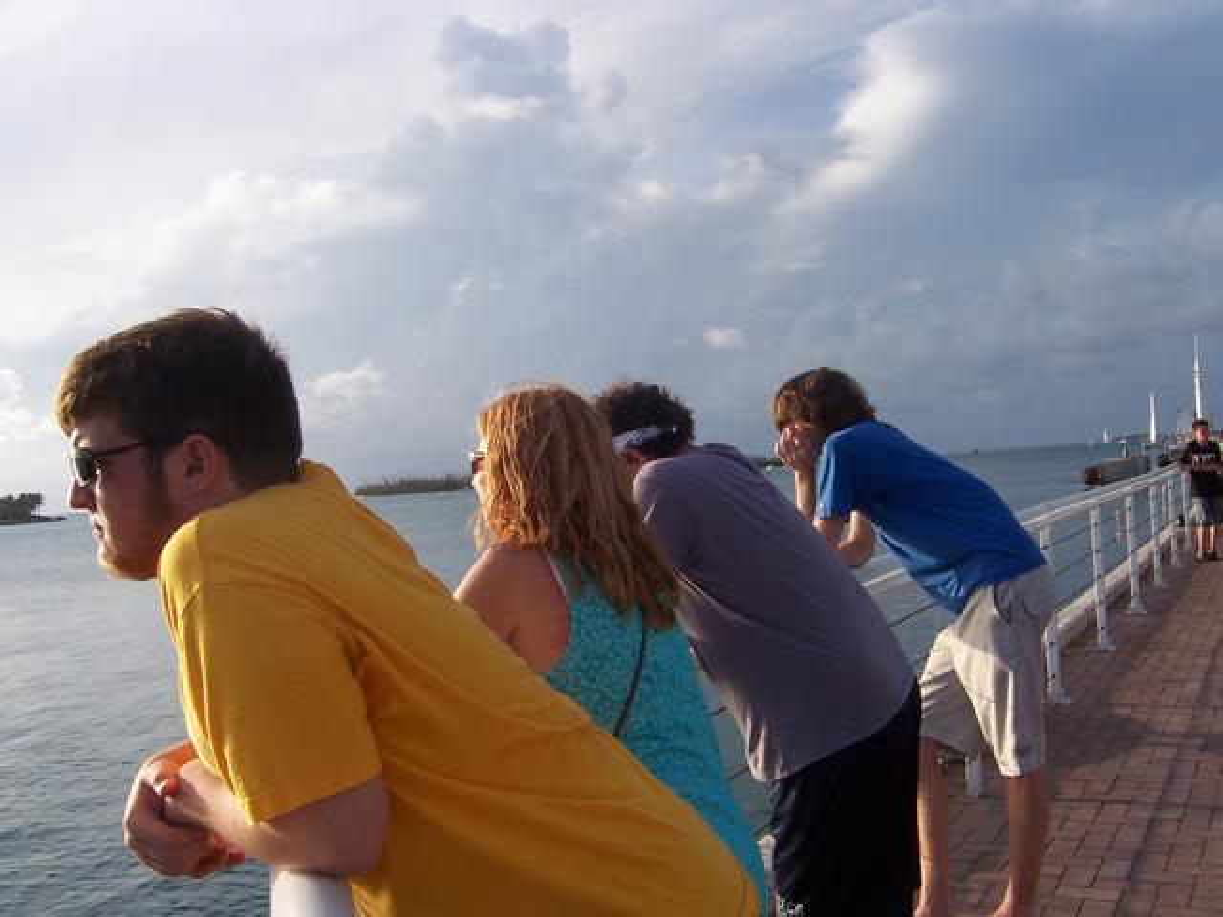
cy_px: 458
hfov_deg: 51.4
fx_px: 1272
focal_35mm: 36
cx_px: 612
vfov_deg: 39.7
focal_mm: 6
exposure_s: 1/350
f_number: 4.8
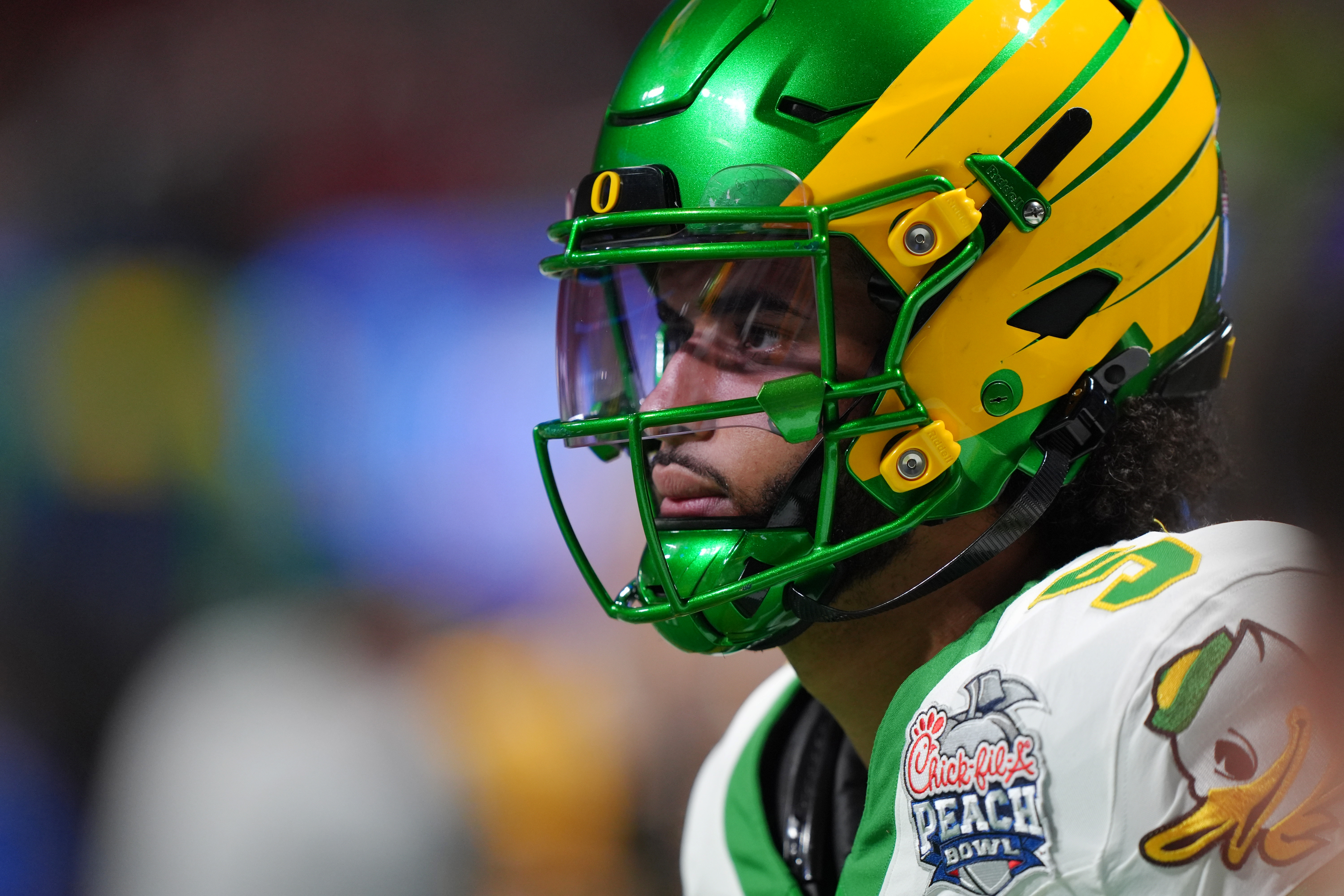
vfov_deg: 3.4
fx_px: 14932
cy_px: 448
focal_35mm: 400
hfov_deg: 5.2
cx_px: 672
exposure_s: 1/2000
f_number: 2.8
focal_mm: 400
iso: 2500
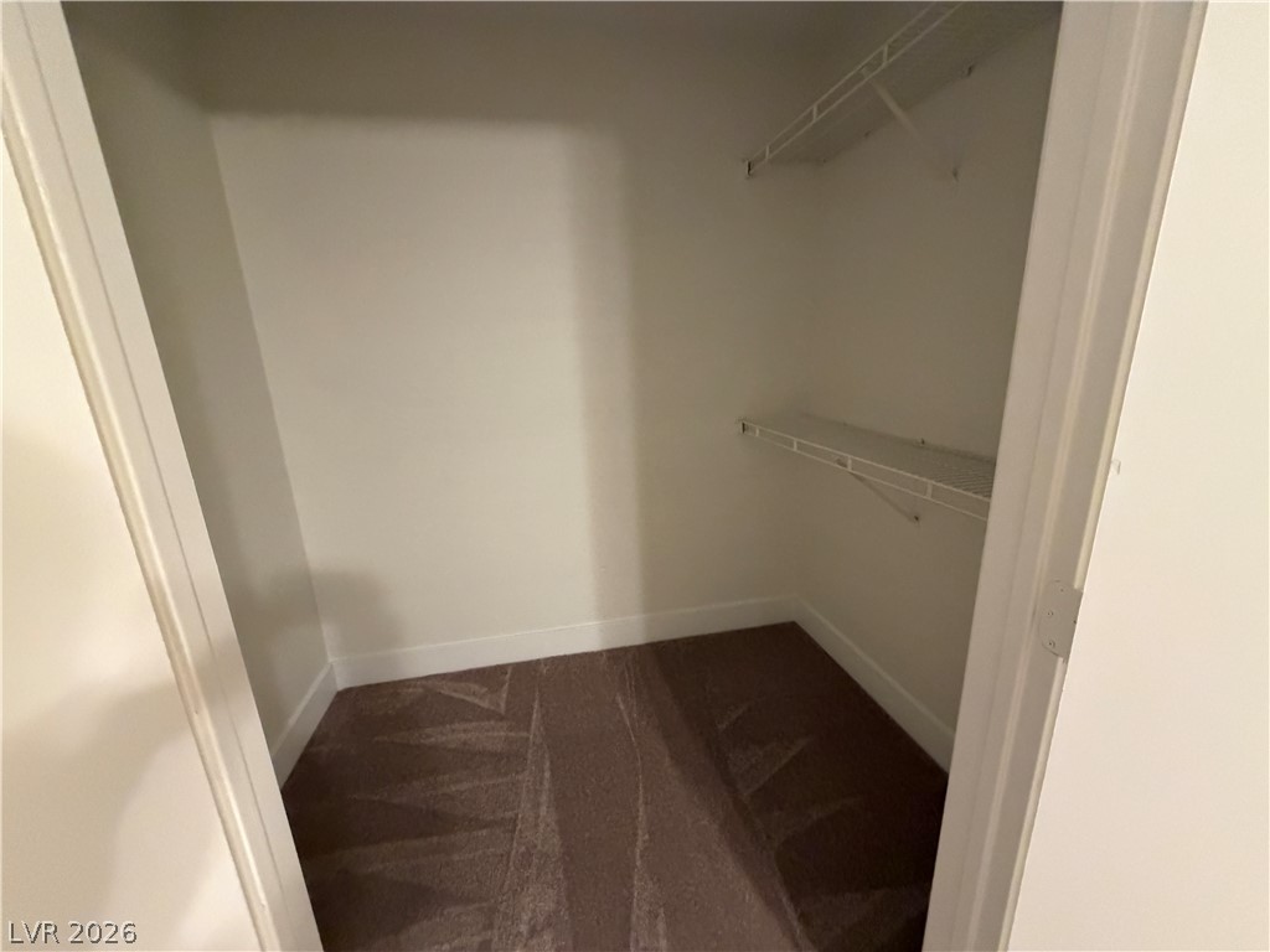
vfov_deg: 85.7
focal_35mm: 14
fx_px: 514
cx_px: 635
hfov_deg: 102.1
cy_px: 476
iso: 800
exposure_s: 1/60
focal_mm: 2.22
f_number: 2.2
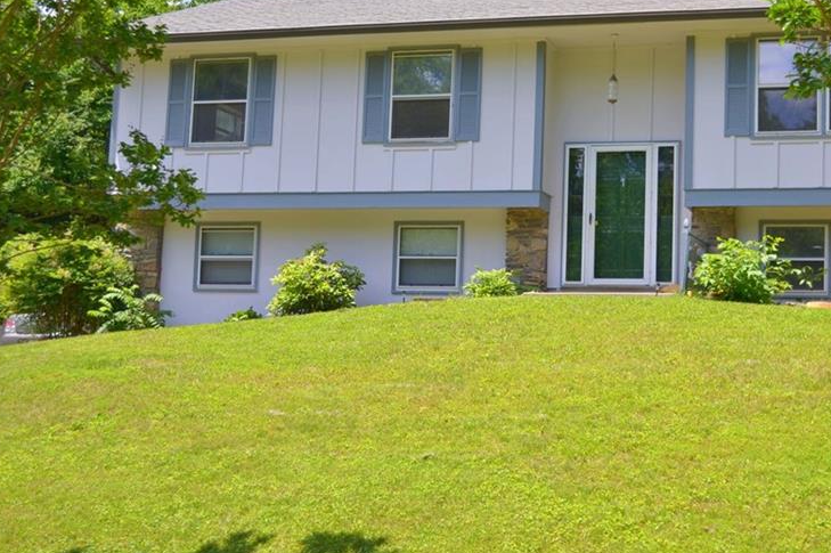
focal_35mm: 59
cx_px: 547
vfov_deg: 22.9
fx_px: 1361
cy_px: 219
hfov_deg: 33.7
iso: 100
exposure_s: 1/400
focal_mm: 28
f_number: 4.5
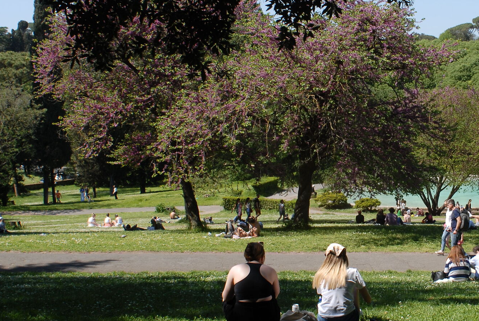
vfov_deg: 21.0
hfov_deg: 30.0
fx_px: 866
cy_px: 160
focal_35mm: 65
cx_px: 400
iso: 100
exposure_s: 1/125
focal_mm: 24
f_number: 8
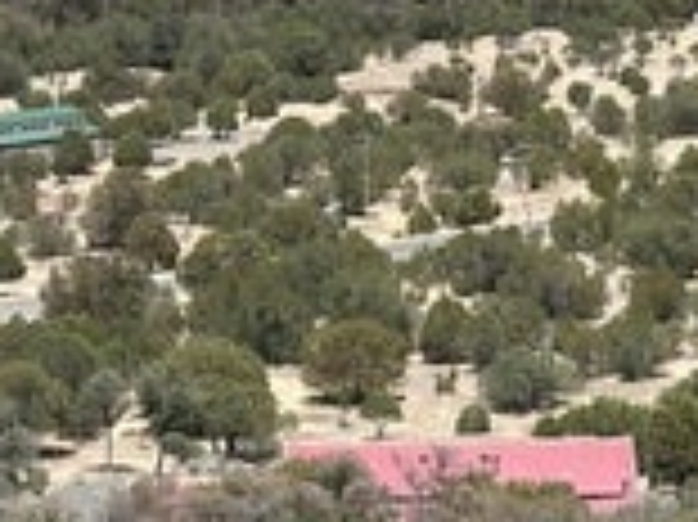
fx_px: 5339
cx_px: 218
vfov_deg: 5.6
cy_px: -54
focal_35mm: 265
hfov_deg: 7.5
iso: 64
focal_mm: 6.86
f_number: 1.78
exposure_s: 1/7092
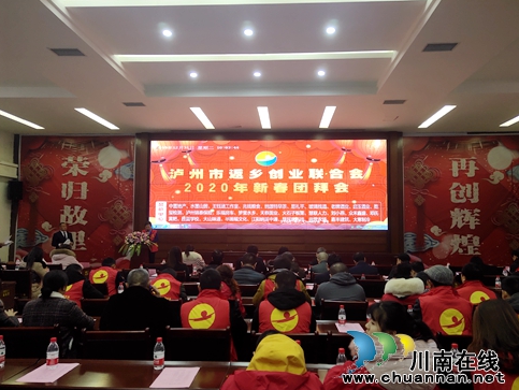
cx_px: 268
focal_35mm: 30
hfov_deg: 59.9
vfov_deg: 46.8
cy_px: 199
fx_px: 450
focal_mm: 4.27
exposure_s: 1/50
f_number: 1.8
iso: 150
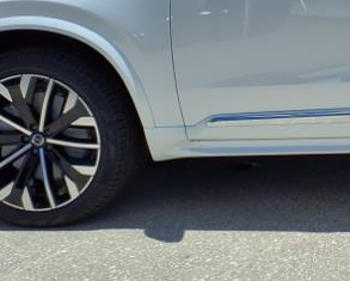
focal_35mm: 92
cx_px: 460
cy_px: -62
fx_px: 954
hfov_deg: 19.2
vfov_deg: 16.0
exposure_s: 1/5000
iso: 40
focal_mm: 3.58
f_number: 1.9
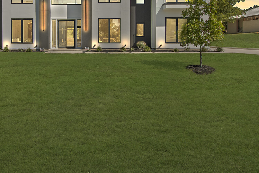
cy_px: 44
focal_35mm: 29
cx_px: 82
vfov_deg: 43.6
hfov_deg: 61.7
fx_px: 209
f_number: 5.6
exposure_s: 1/2500
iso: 100
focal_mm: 10
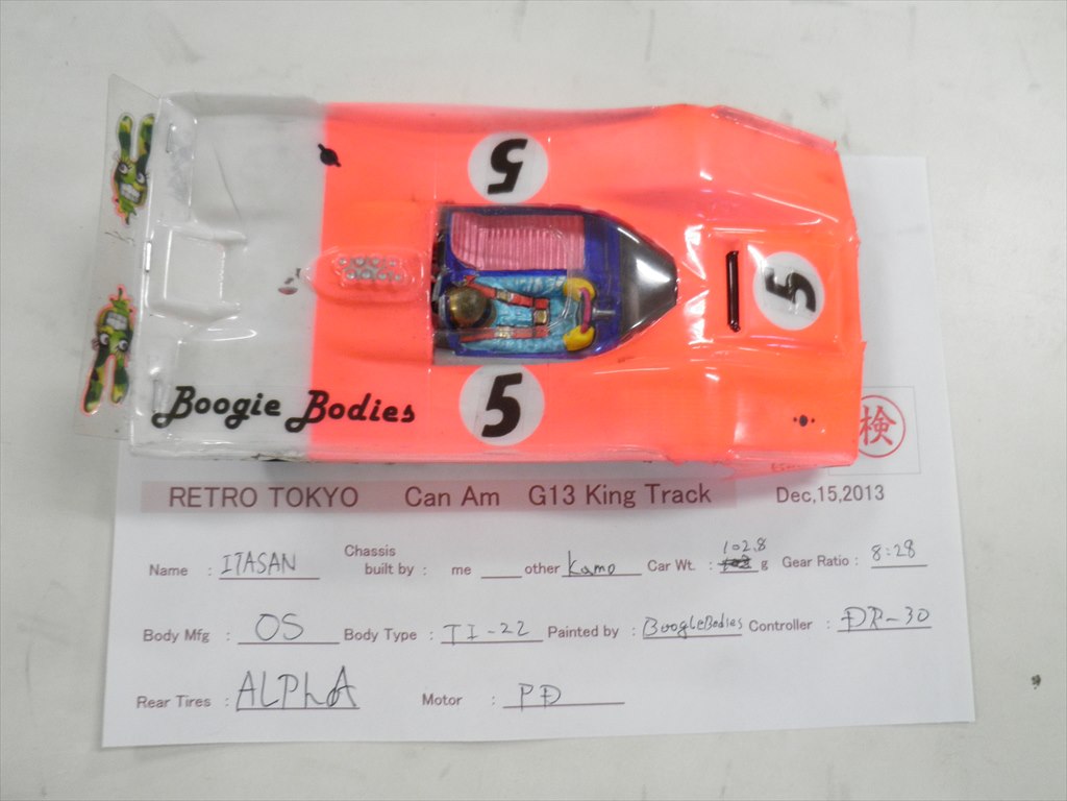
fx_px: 863
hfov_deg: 63.4
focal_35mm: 28
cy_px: 400
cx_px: 534
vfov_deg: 49.7
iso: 200
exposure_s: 1/20
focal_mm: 5
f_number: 3.2
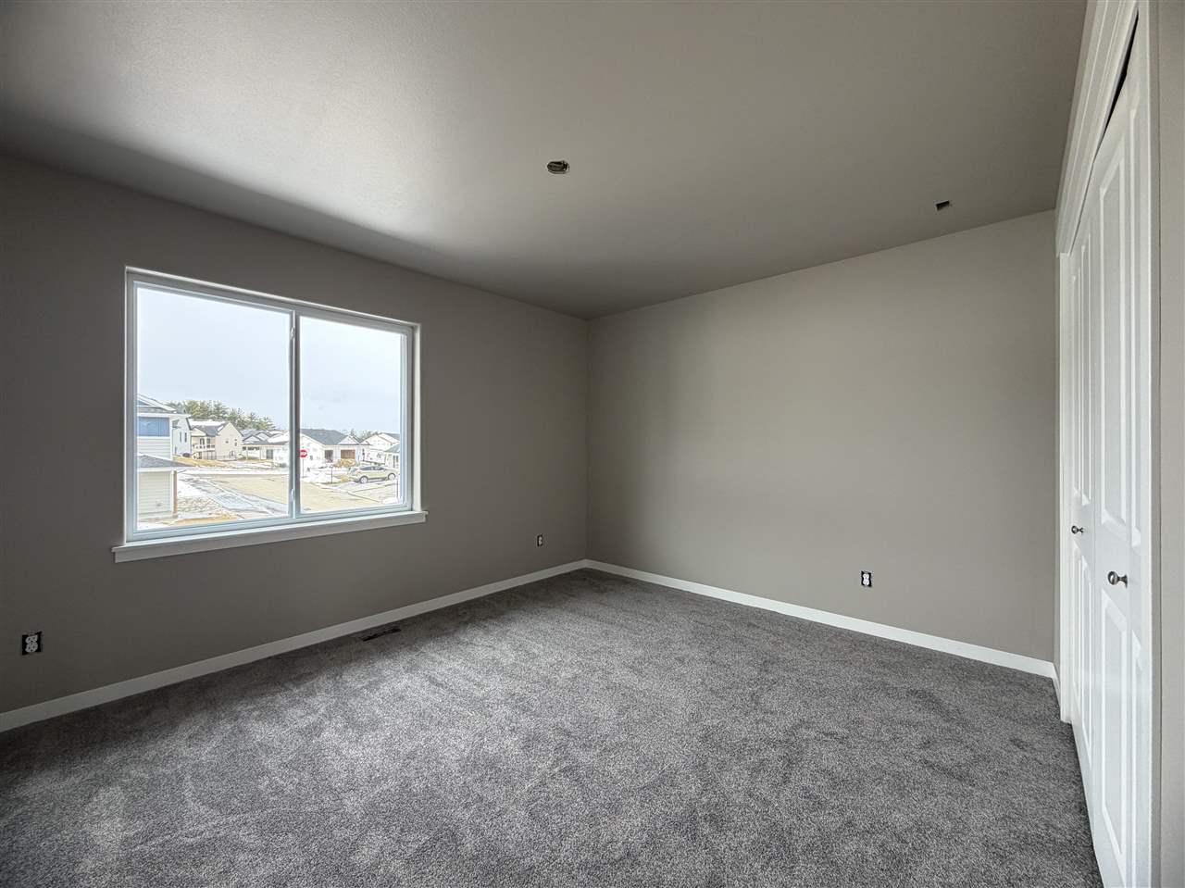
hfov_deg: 102.1
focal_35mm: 14
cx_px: 592
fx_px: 479
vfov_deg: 85.6
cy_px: 444
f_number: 2.2
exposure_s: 1/121
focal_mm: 2.22
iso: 64
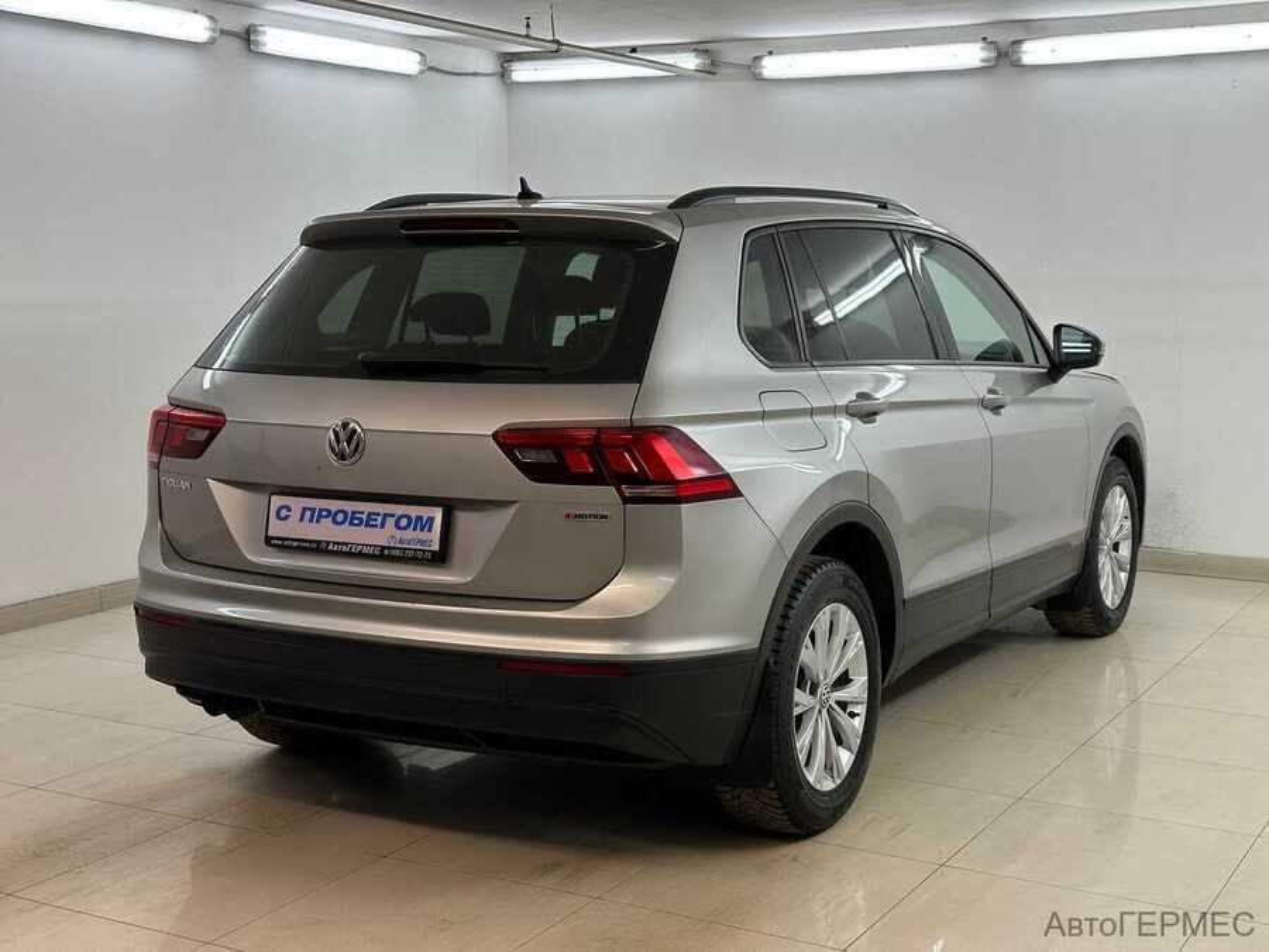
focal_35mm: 48
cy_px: 476
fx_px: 1760
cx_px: 634
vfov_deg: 30.3
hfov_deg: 39.7
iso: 50
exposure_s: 1/100
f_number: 1.78
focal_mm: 6.86
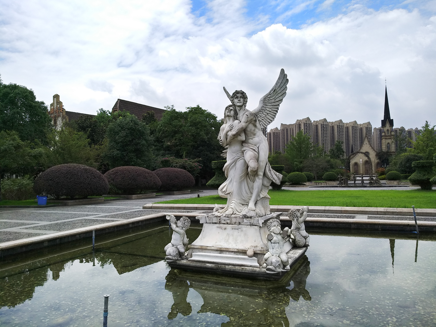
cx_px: 218
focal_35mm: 22
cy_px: 164
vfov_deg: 61.1
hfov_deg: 76.4
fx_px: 277
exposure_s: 1/1642
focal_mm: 3.81
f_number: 2.2
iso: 100
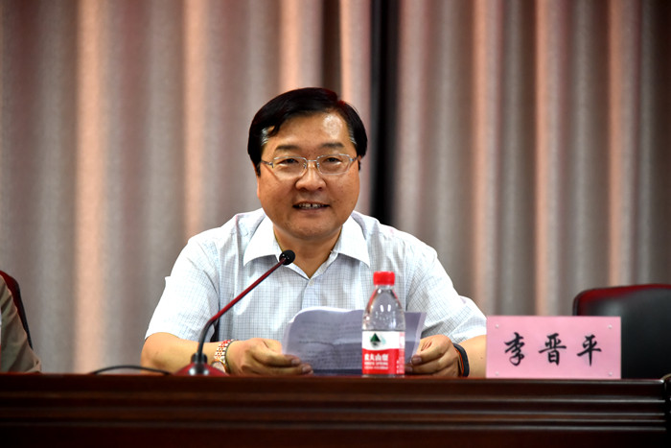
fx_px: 2088
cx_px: 336
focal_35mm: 112
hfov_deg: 18.3
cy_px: 224
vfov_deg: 12.2
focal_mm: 112
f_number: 4
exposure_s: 1/160
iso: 2500
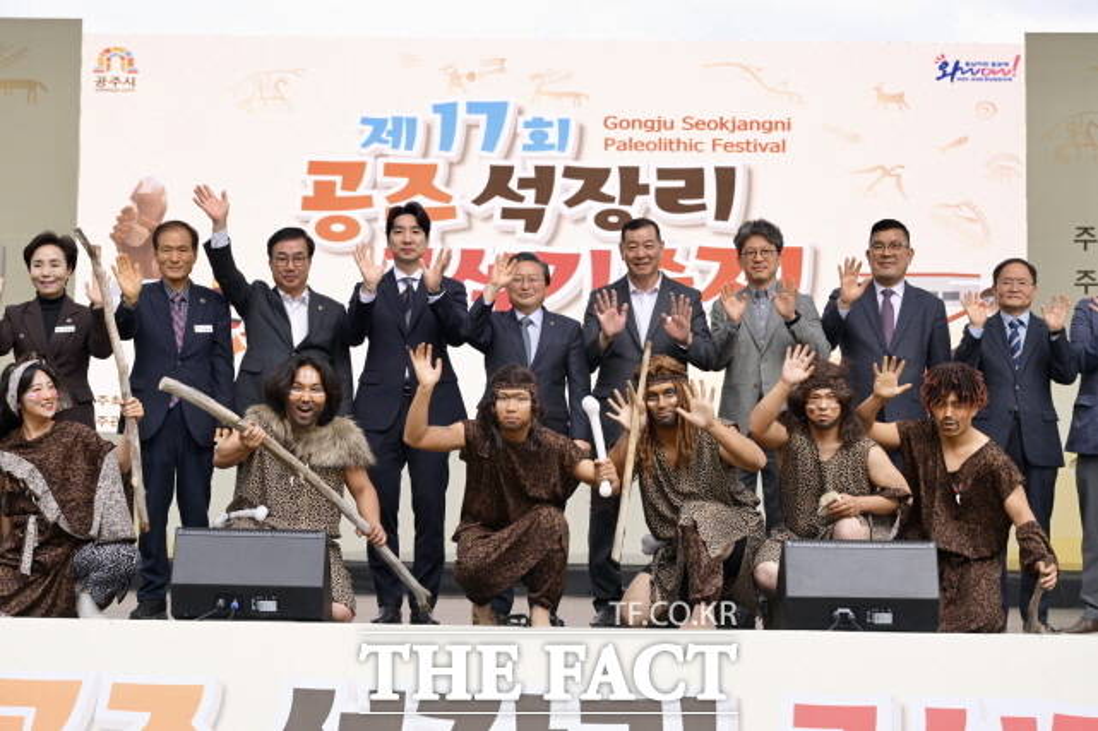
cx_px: 549
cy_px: 366
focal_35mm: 59
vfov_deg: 23.0
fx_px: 1799
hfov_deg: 33.9
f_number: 4
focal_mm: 59
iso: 320
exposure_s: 1/320
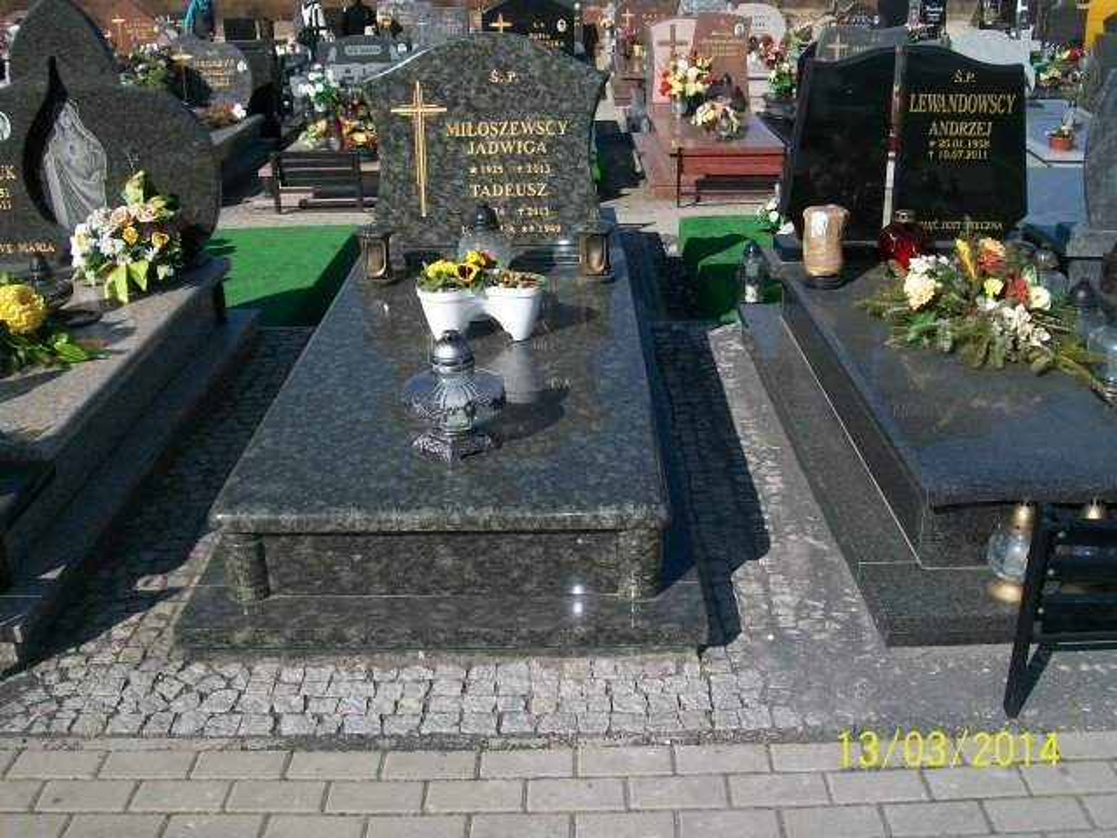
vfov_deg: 39.7
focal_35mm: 36
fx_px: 1162
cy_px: 419
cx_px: 558
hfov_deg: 51.4
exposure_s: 1/640
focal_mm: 6
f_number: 4.8
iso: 80
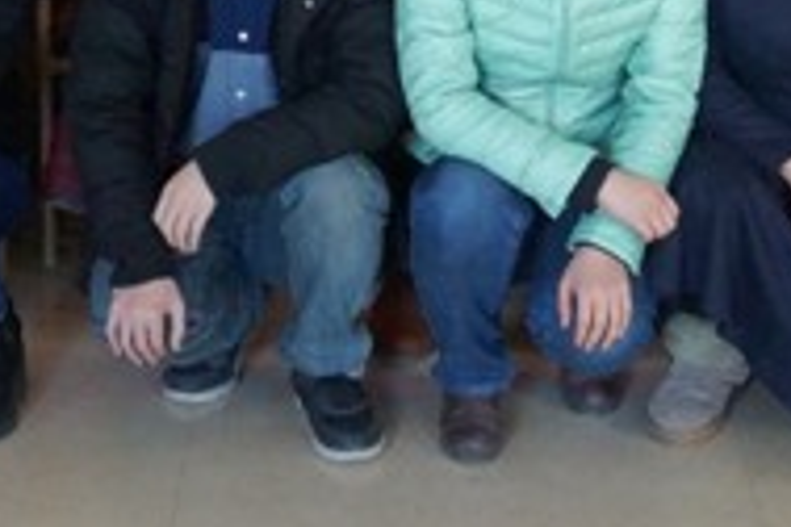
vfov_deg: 10.2
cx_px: 347
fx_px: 2790
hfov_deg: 16.1
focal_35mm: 127
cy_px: -418
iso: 2000
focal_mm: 20
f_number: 4
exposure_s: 1/160
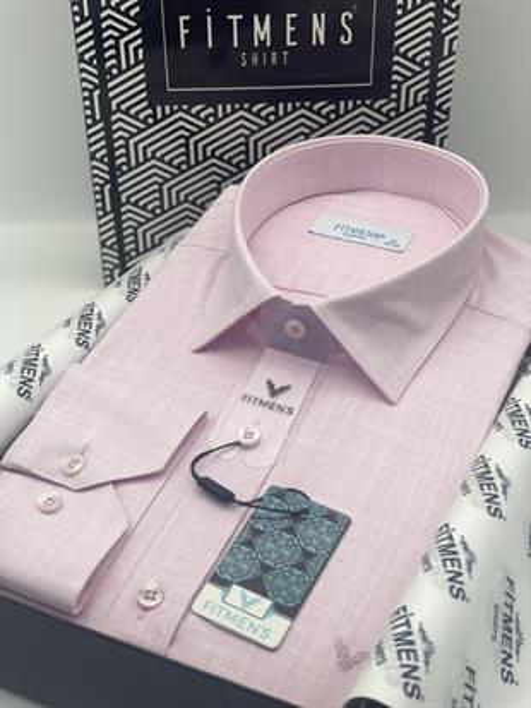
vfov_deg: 36.8
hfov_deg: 28.0
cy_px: 354
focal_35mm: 52
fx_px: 1063
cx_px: 266
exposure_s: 1/166
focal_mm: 6
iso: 25
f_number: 2
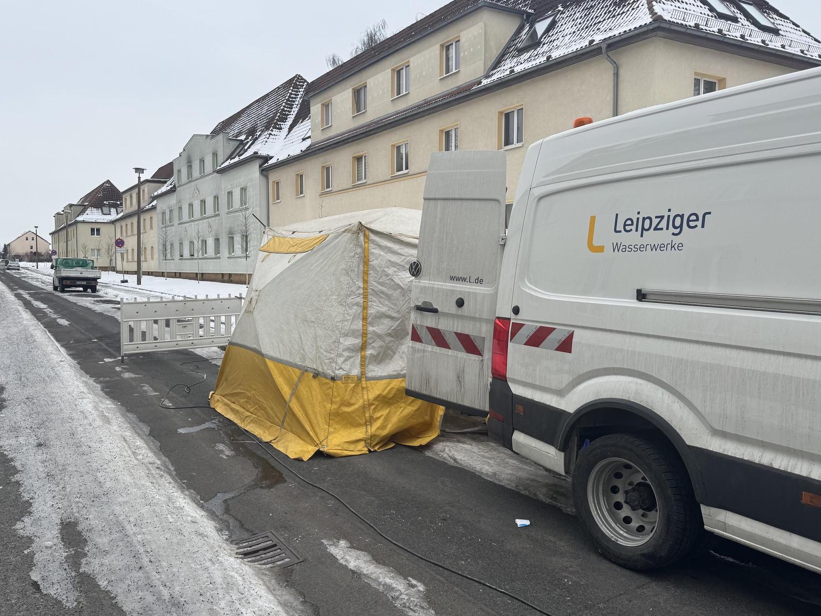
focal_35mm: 28
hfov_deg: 63.2
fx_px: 664
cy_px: 295
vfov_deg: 49.7
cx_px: 352
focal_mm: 6.76
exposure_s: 1/1131
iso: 80
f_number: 1.78
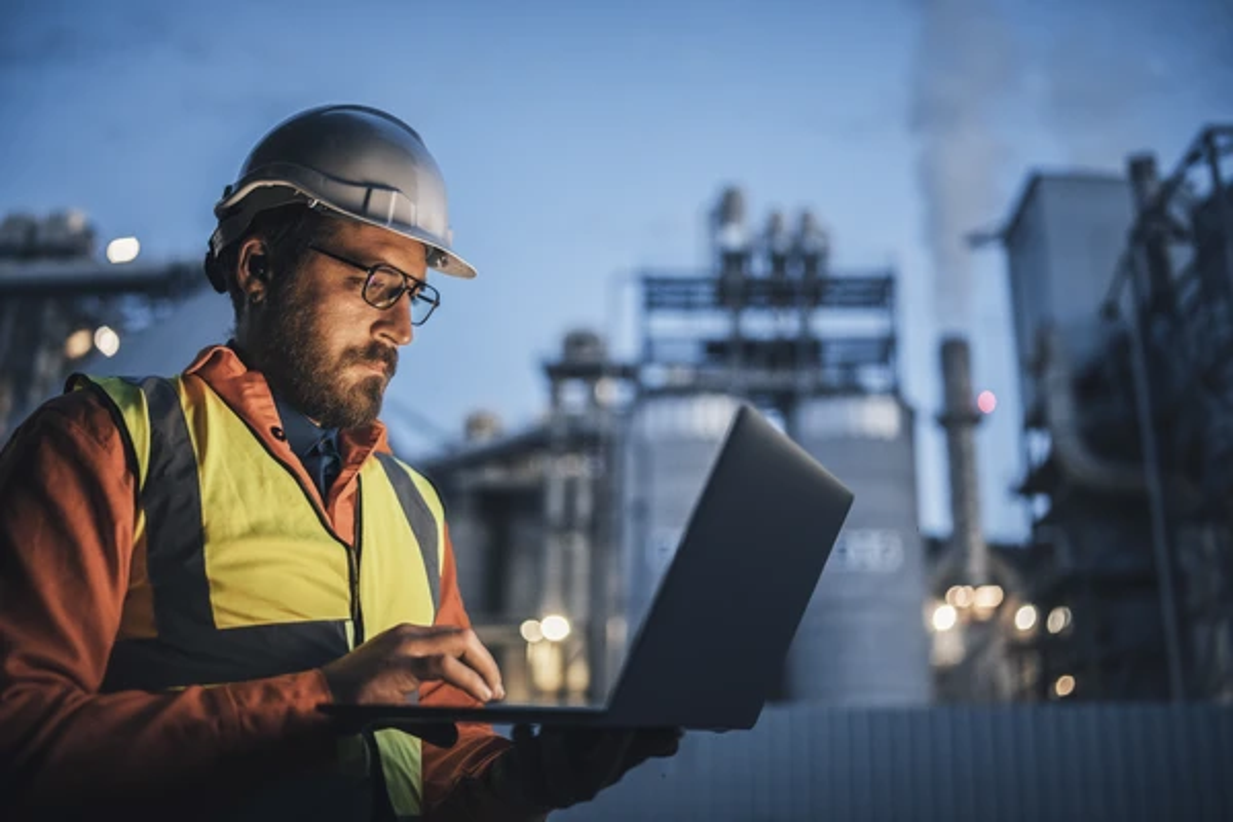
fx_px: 1199
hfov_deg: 54.4
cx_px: 616
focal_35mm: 35
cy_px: 411
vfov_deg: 37.9
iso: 400
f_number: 1.4
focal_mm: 35
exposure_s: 1/100
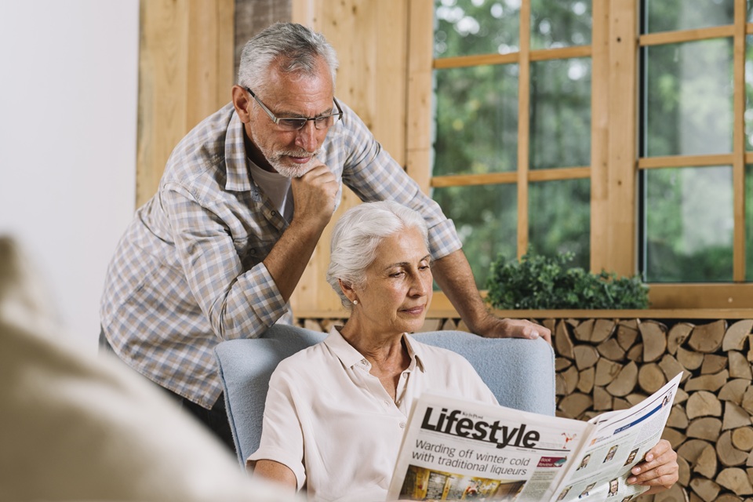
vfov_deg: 16.1
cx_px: 376
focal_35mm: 85
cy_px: 251
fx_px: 1778
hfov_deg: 23.9
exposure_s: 1/160
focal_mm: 85
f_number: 3.5
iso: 200
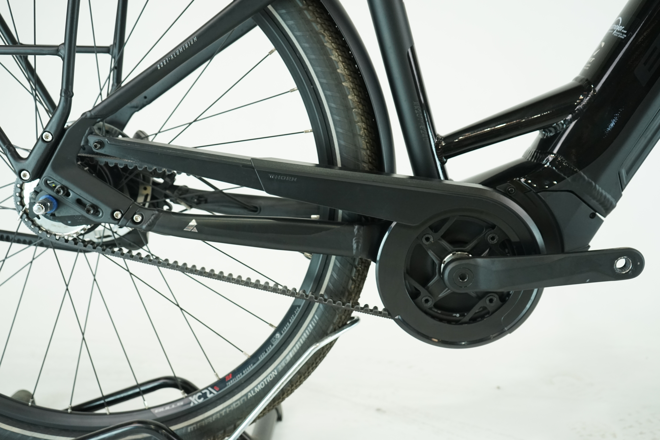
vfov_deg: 35.1
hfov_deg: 50.7
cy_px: 220
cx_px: 330
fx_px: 697
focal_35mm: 38
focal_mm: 38
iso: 1600
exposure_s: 1/200
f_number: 5
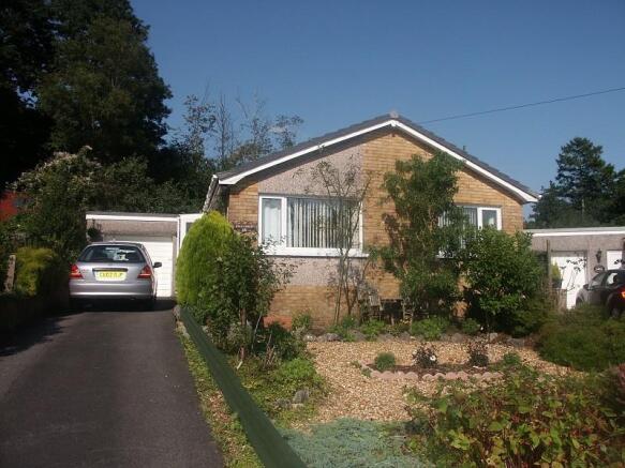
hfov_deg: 61.7
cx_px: 312
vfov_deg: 48.2
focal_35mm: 29
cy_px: 234
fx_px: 523
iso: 100
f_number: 4
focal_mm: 7.48
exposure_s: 1/2000
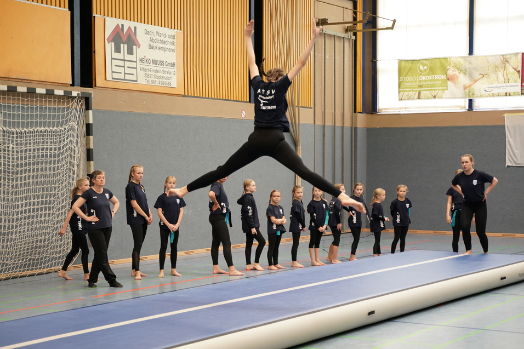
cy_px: 174
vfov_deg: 21.9
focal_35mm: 62
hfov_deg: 32.4
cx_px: 262
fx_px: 902
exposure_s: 1/320
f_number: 2.8
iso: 3200
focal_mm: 62
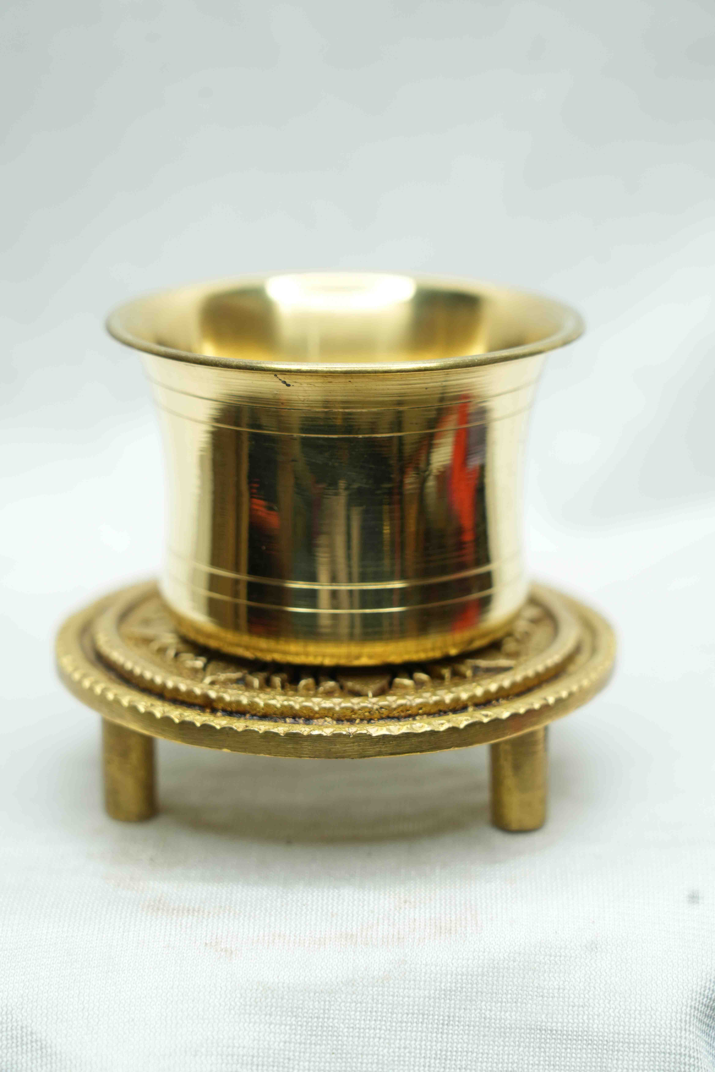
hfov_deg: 13.0
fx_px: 3128
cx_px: 358
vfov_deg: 19.5
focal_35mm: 105
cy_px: 536
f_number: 5.6
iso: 400
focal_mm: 105
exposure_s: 1/80
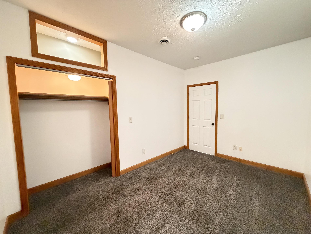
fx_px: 126
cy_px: 117
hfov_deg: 102.1
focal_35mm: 14
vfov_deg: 85.7
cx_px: 156
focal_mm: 2.22
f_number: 2.2
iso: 1250
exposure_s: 1/60
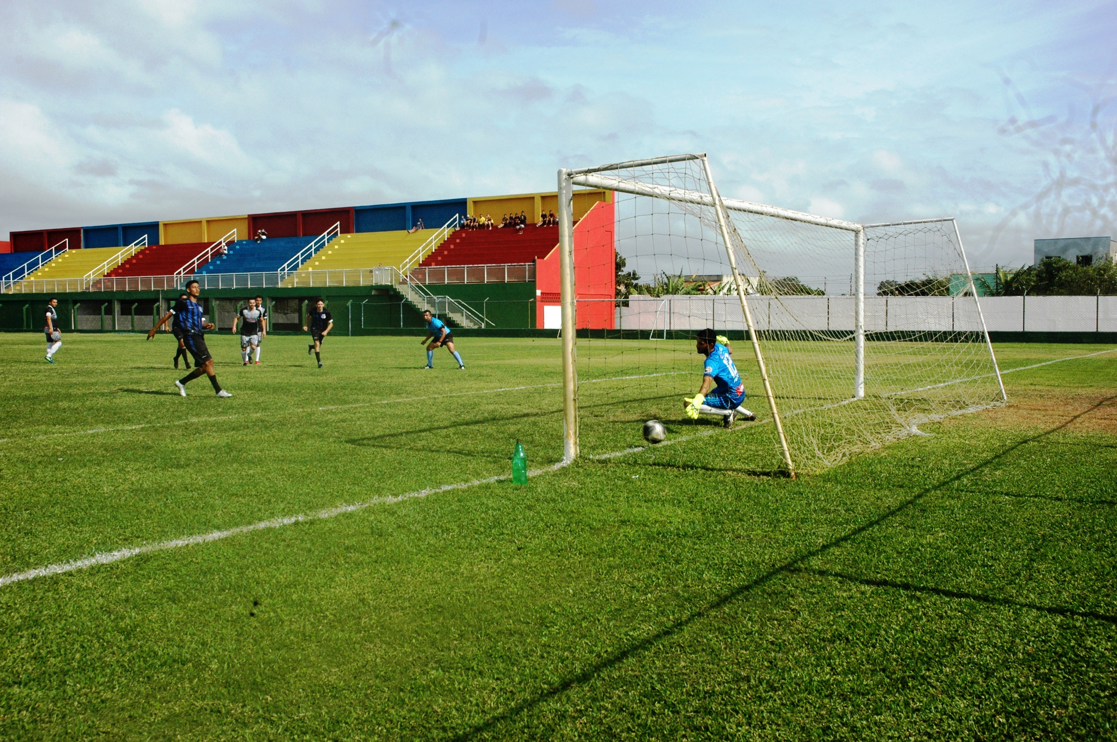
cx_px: 558
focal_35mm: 36
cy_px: 371
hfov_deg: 53.2
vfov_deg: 36.8
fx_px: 1116
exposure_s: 1/500
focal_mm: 24
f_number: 11
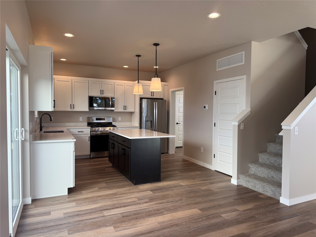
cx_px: 158
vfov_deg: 56.8
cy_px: 118
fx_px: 219
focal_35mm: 24
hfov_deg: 71.6
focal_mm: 6.76
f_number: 1.78
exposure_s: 1/141
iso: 64
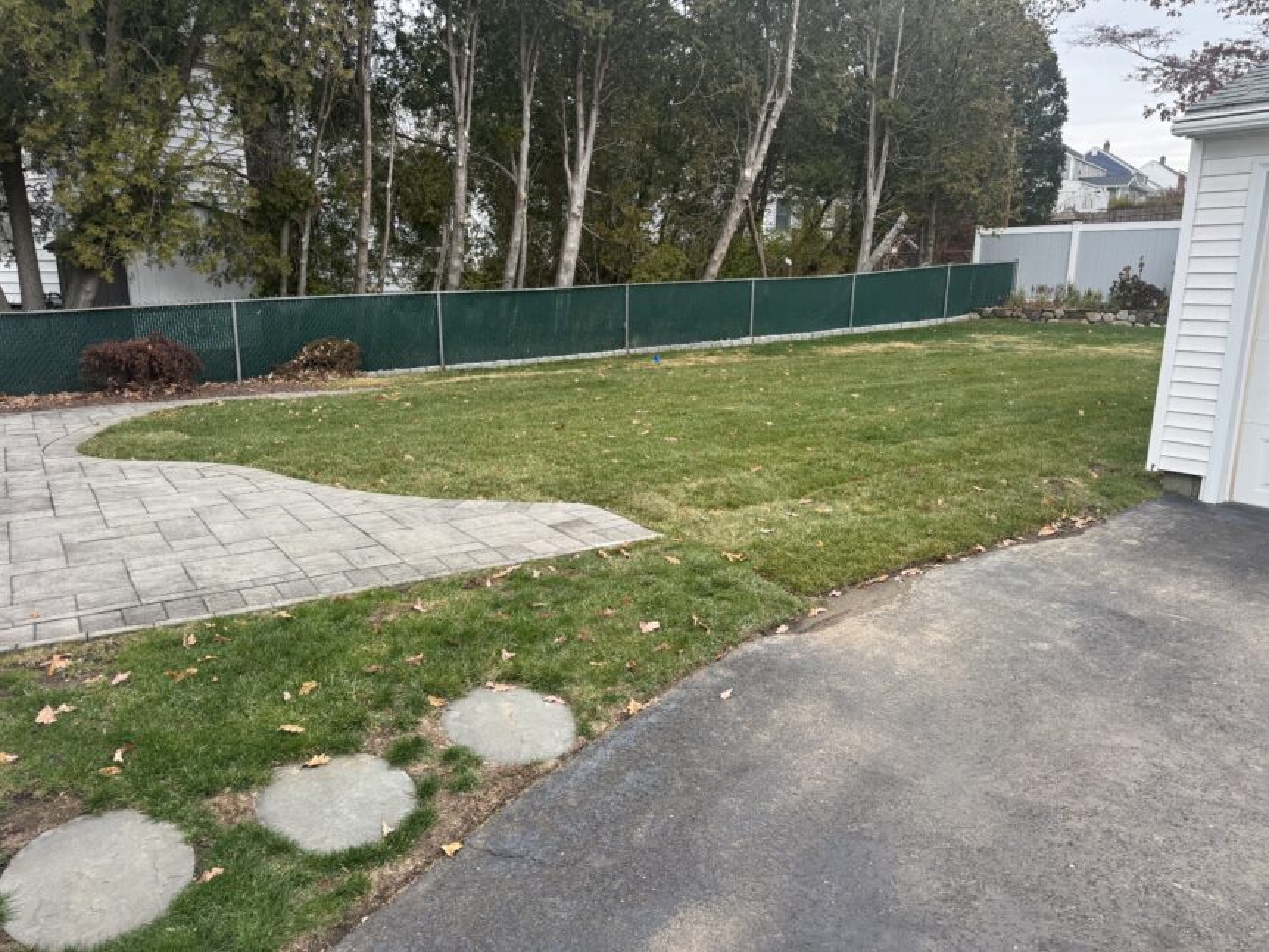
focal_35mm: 24
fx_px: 880
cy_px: 476
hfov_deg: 71.6
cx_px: 634
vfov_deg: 56.8
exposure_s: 1/204
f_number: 1.78
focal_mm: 6.76
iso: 64
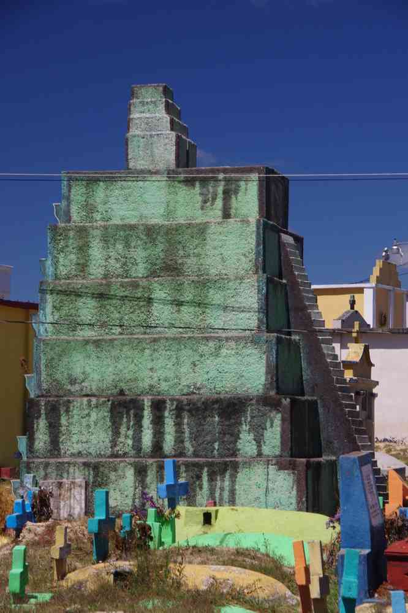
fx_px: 1402
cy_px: 306
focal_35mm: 82
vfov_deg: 24.6
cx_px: 204
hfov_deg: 16.6
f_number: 11
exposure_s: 1/125
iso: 200
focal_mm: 55
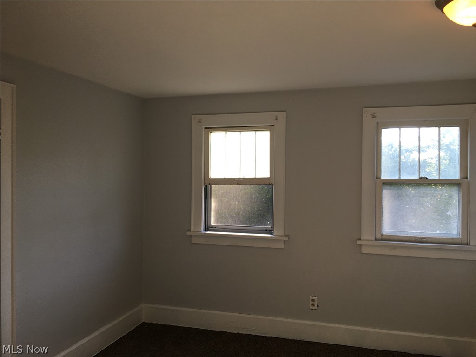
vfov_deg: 48.2
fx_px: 399
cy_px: 178
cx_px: 238
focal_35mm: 29
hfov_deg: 61.7
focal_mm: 4.15
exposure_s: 1/120
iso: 32
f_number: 2.2
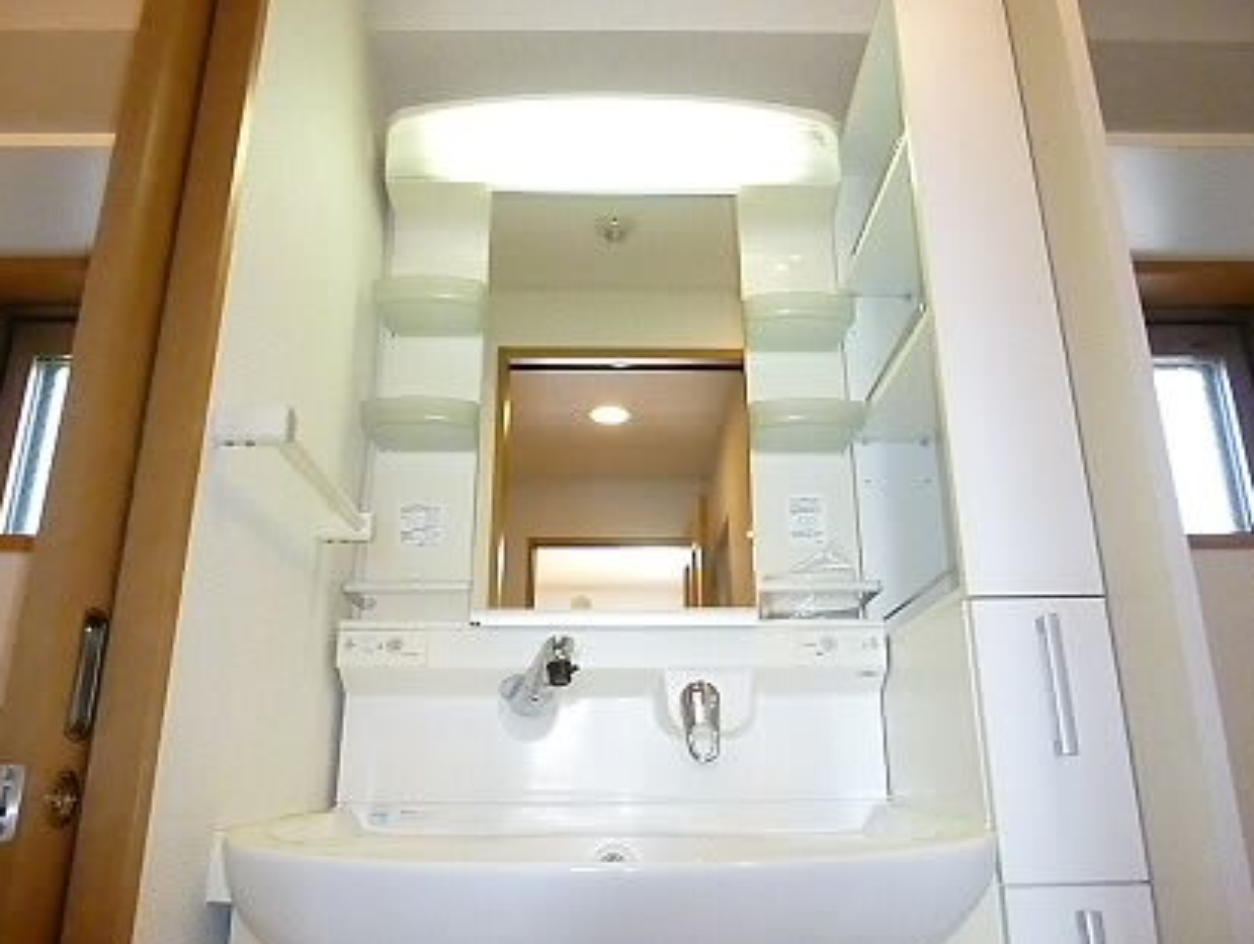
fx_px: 943
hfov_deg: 67.2
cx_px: 641
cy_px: 478
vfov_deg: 53.2
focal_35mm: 26
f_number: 3.1
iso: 1600
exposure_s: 1/320
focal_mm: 4.5
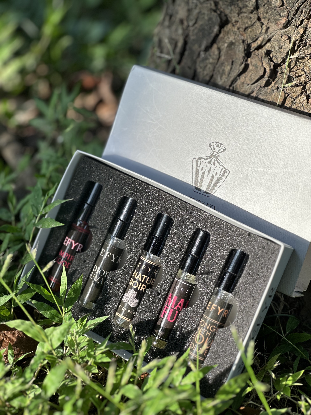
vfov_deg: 25.3
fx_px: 922
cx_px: 156
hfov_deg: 19.1
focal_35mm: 77
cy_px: 208
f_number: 2.8
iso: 25
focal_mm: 9
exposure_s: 1/134
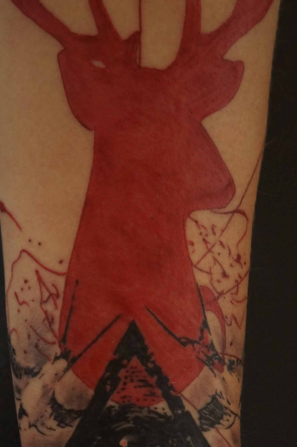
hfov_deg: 12.8
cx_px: 105
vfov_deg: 19.1
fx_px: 1327
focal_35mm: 107
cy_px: 289
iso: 1600
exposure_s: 1/60
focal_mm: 32
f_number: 4
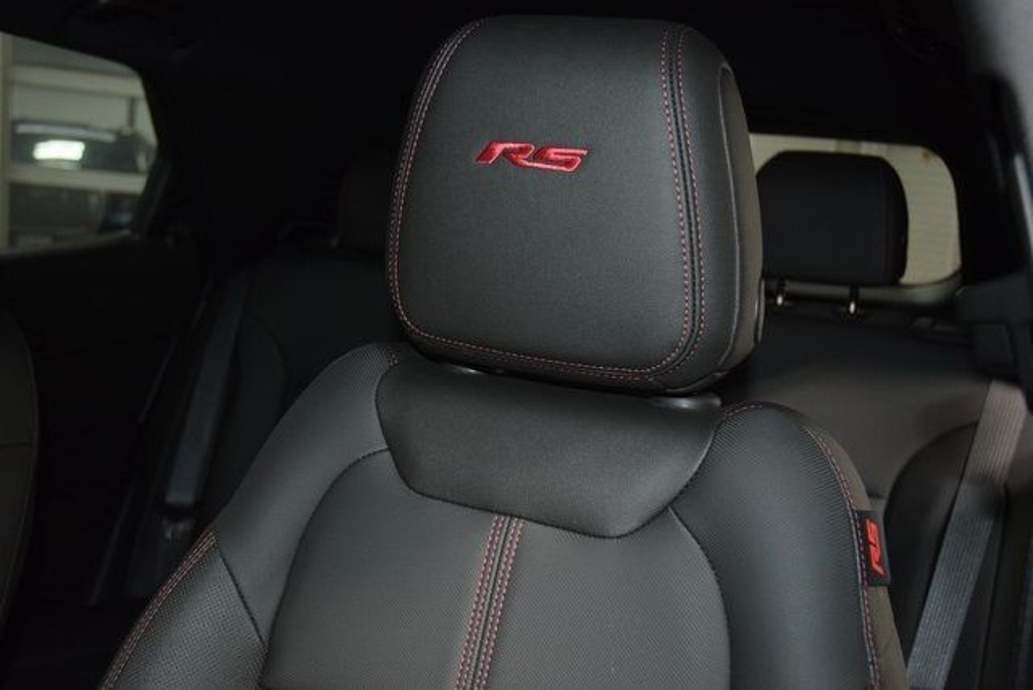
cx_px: 516
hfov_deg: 51.3
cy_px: 345
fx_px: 1076
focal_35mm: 38
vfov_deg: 35.5
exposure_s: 1/40
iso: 1800
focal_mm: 25
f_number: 3.8
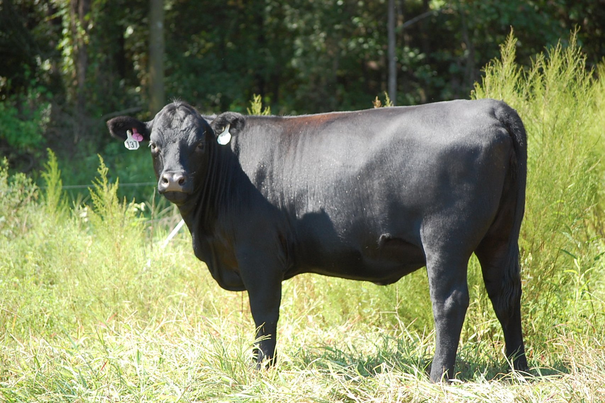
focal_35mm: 158
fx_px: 2645
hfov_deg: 13.1
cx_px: 302
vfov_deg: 8.7
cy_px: 202
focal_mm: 105
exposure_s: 1/320
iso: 400
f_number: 4.8
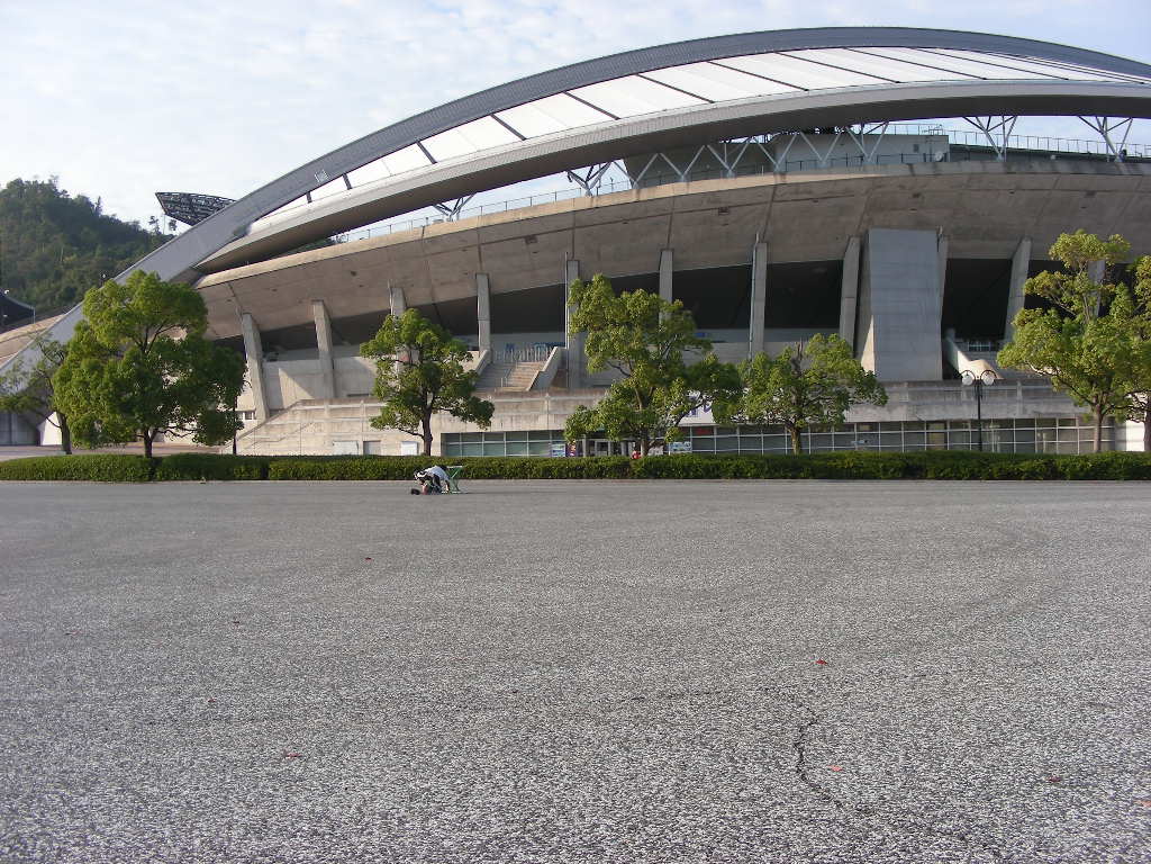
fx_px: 1264
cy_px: 432
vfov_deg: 37.7
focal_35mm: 38
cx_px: 576
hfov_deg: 49.0
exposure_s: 1/197
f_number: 4
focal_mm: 6.3
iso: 50
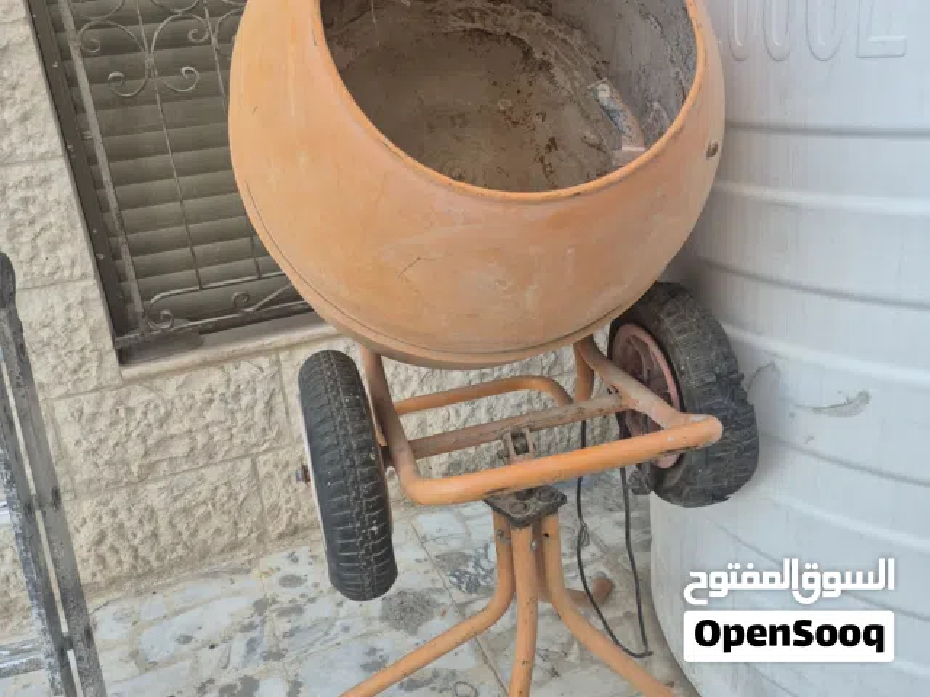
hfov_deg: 73.9
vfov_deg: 58.9
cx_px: 465
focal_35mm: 23
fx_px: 618
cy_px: 348
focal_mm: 5.4
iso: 125
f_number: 1.8
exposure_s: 1/180
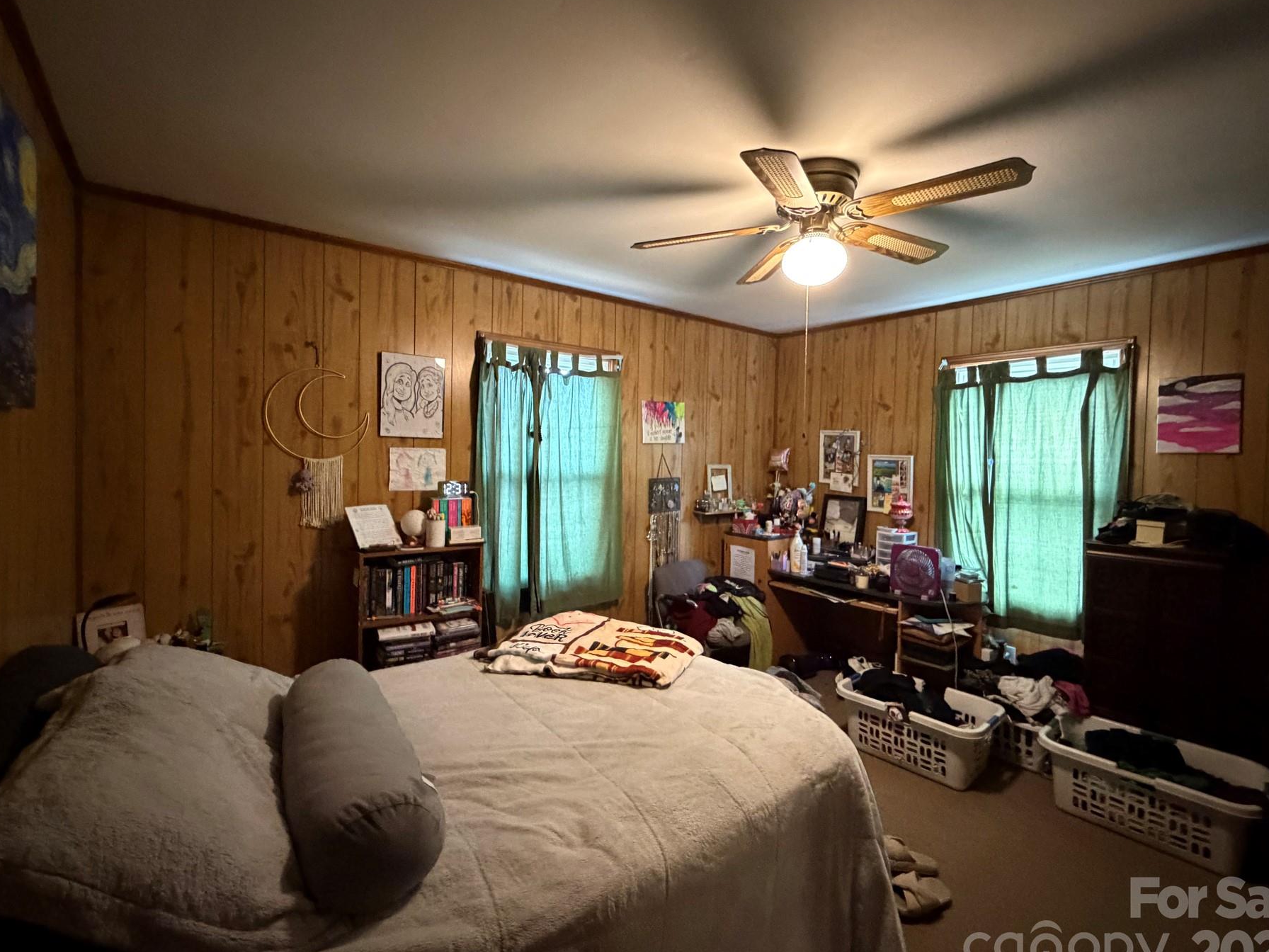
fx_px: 587
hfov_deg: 94.5
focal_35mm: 16
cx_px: 639
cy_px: 466
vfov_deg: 78.1
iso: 1000
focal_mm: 2.22
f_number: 2.2
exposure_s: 1/40
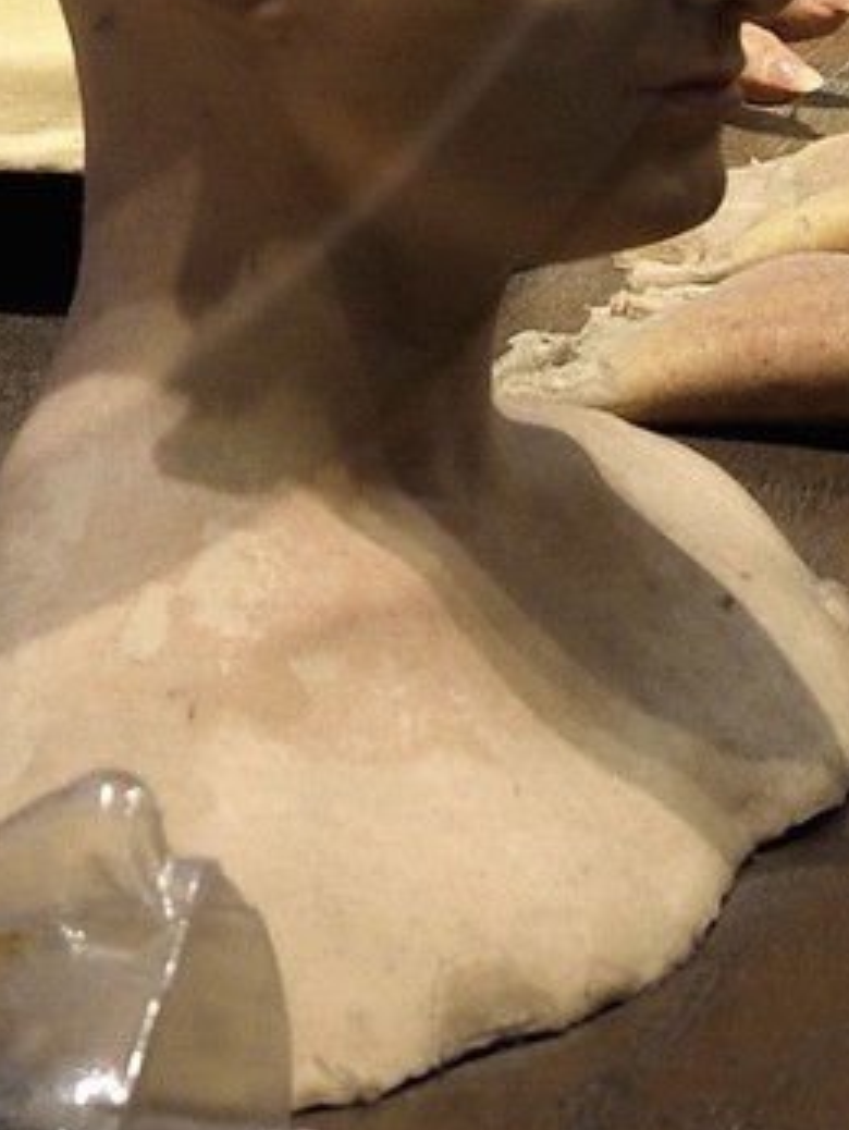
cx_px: -591
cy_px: -766
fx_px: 9145
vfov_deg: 6.9
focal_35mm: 280
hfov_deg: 5.3
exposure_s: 1/8
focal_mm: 42
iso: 800
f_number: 6.3
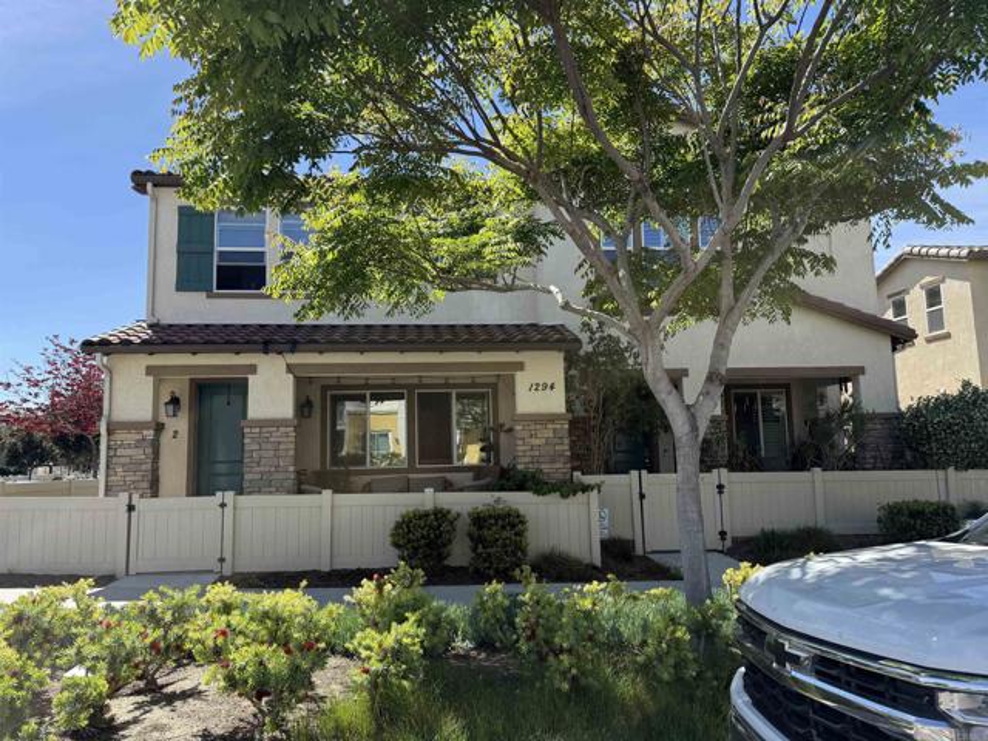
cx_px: 494
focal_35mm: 24
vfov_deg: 56.8
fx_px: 685
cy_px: 370
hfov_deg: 71.6
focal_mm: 6.76
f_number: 1.78
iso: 100
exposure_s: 1/2703
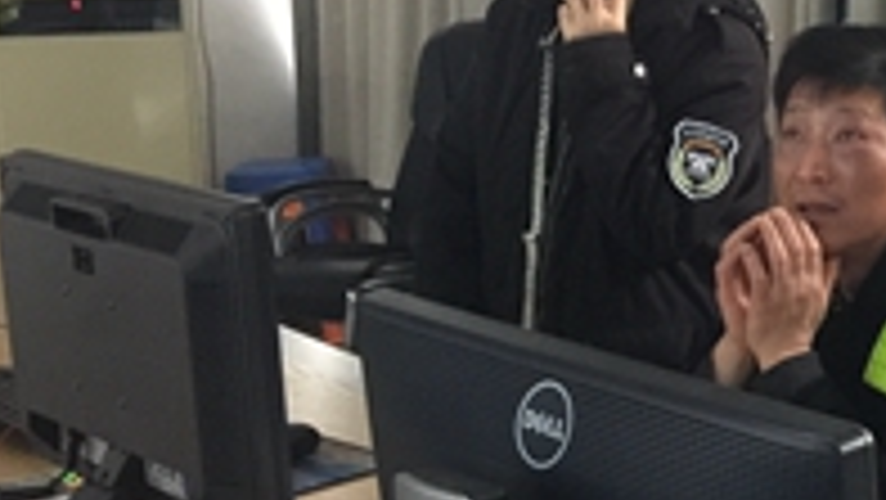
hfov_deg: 24.8
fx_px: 1880
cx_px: 962
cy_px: 255
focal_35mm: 80
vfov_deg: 15.1
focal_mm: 4.15
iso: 200
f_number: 2.2
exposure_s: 1/8
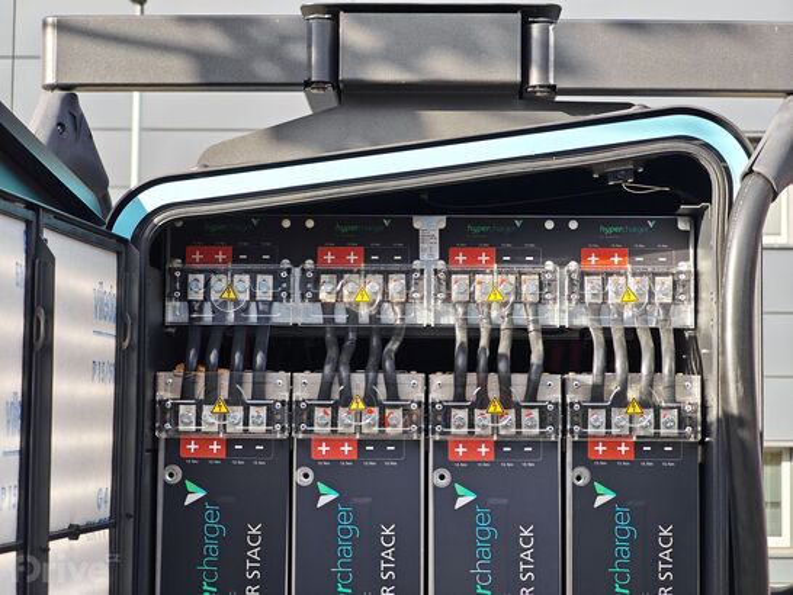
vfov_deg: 19.7
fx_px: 1719
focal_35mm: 75
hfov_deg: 26.0
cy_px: 298
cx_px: 396
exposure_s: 1/899
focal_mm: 12.28
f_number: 1.8
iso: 50
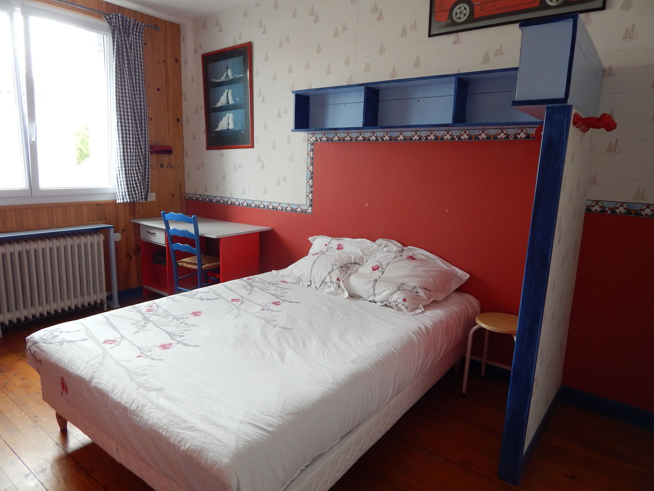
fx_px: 435
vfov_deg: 58.9
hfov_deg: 73.9
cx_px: 327
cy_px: 246
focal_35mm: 23
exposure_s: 1/30
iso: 160
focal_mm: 4
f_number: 3
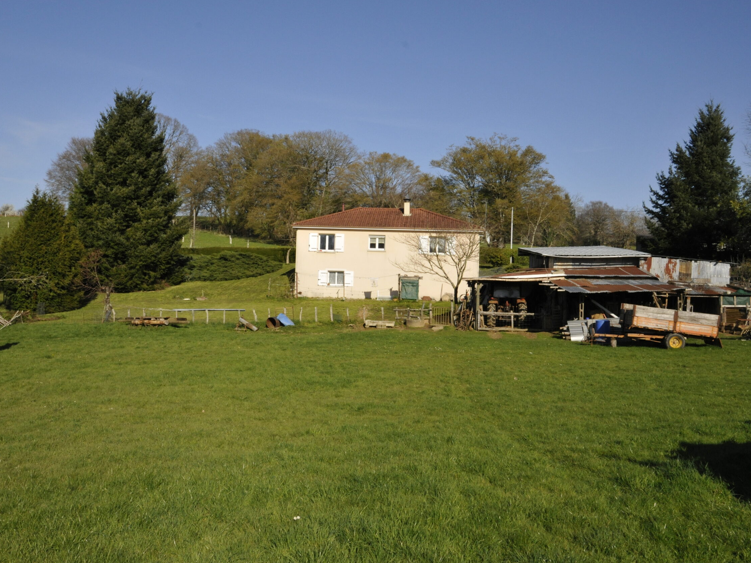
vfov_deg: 42.9
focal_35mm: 33
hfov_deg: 55.3
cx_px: 351
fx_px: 716
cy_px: 279
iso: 800
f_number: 13
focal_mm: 20
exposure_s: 1/640
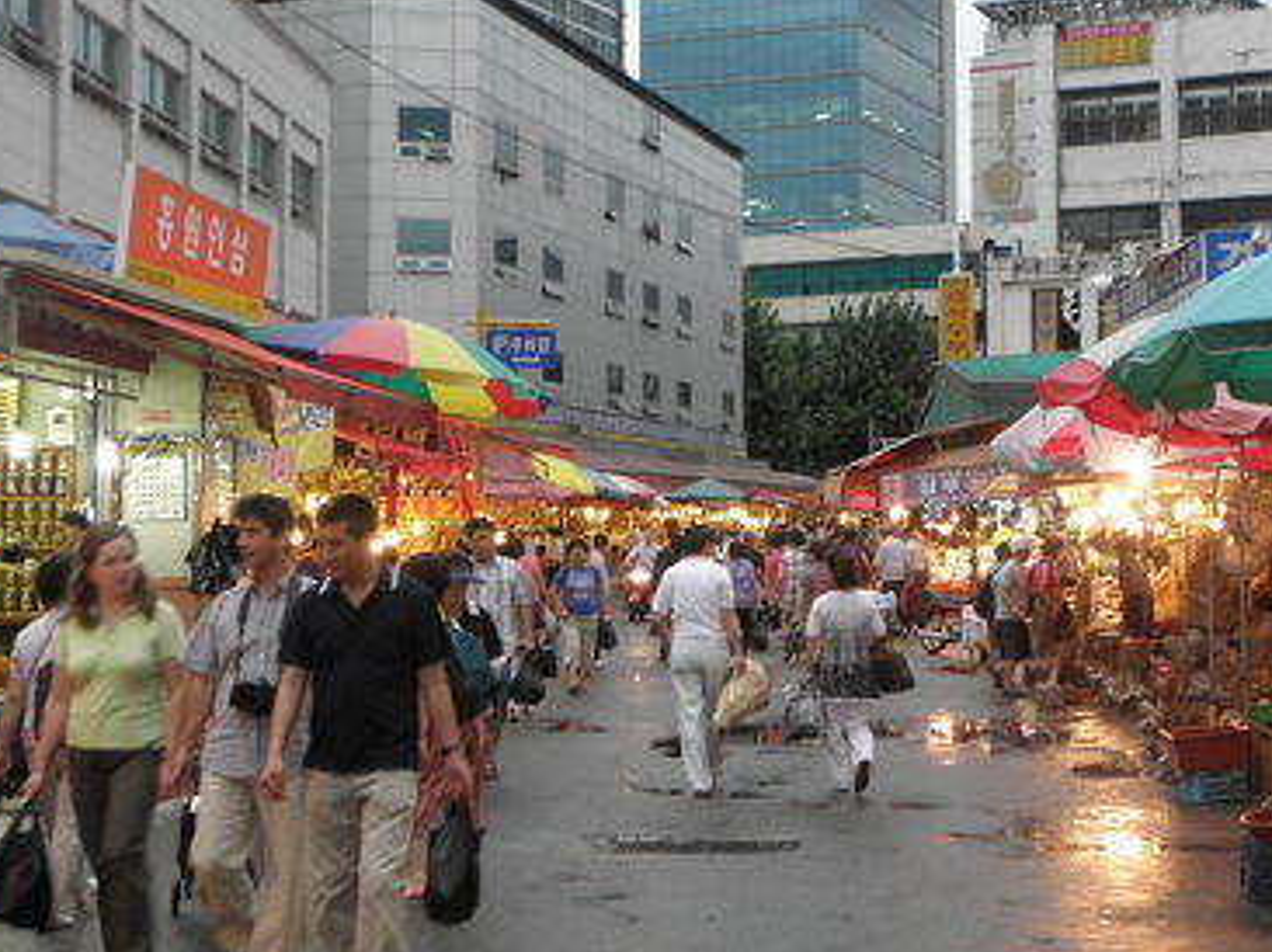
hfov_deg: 30.2
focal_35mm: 64
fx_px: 2350
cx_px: 744
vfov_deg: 22.9
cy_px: 415
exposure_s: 1/25
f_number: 3.1
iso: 125
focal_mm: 6.44
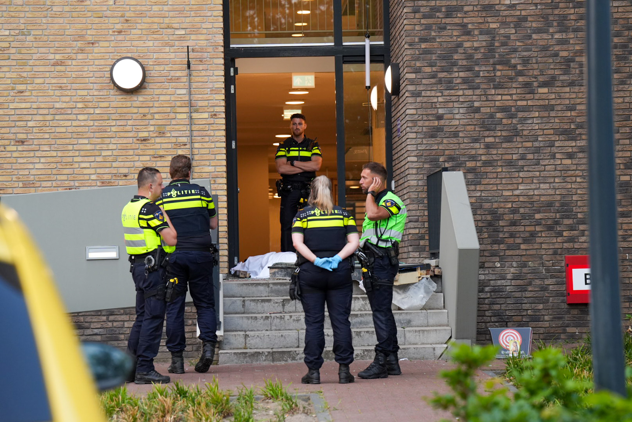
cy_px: 211
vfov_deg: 10.8
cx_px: 316
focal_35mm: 127
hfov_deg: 16.1
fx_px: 2231
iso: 1600
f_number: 4.5
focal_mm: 127
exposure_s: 1/320
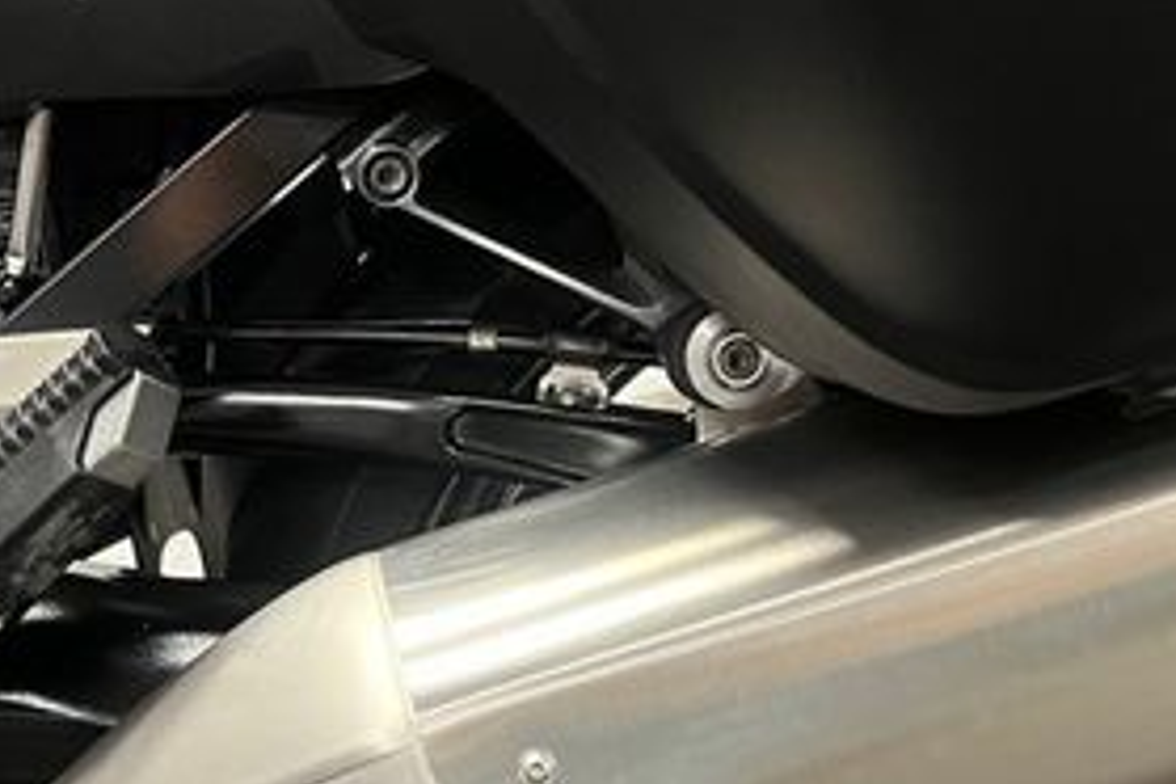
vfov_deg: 21.8
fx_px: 2025
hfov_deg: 32.3
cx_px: 502
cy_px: 523
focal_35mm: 62
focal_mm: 5.1
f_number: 1.6
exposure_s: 1/33
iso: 400
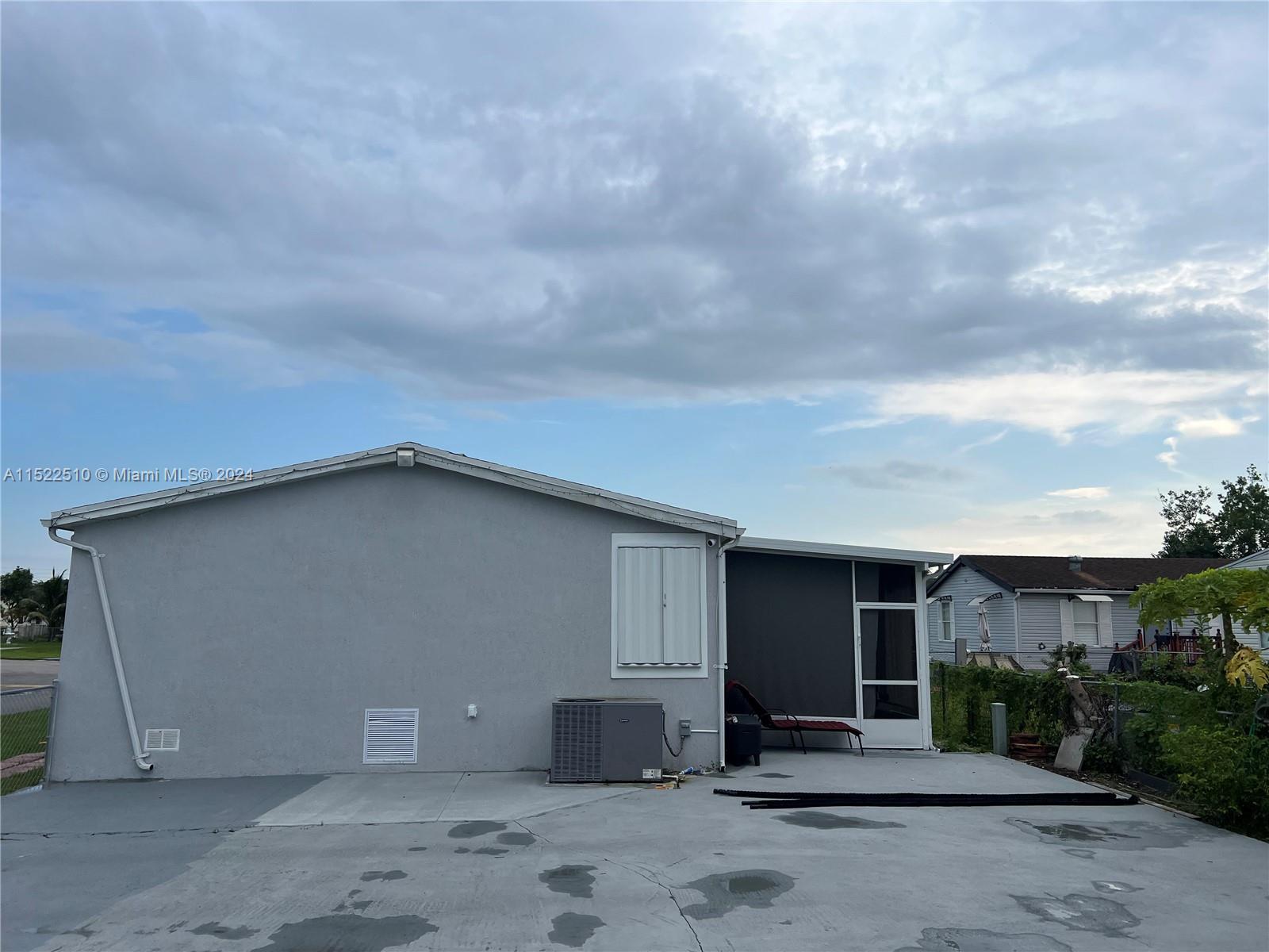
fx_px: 953
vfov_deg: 53.1
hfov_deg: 67.3
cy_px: 476
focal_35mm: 26
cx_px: 634
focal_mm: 5.7
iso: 50
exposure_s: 1/3257
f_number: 1.5
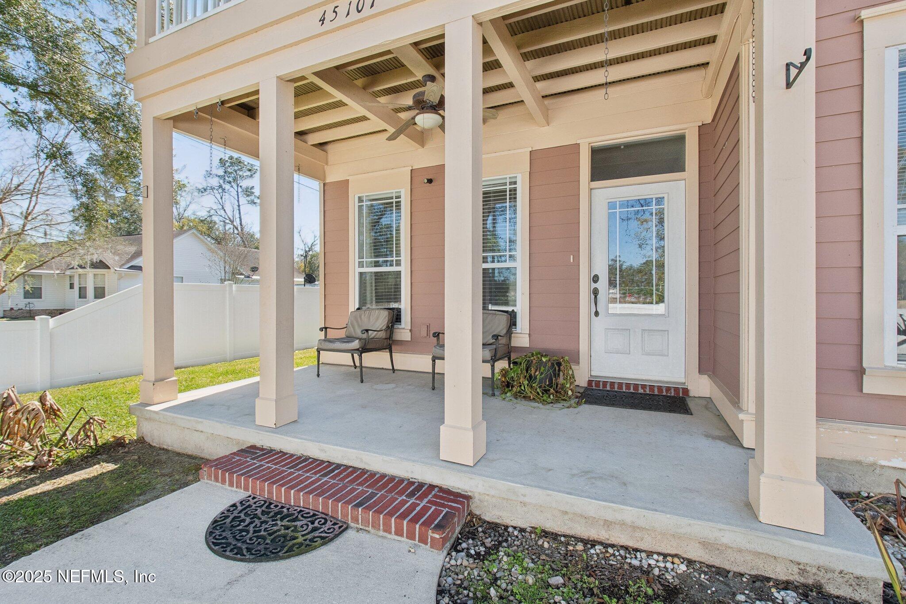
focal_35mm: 15
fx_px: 377
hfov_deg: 100.4
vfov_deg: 77.3
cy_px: 302
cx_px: 453
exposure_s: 1/250
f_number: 8
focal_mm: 10
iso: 800
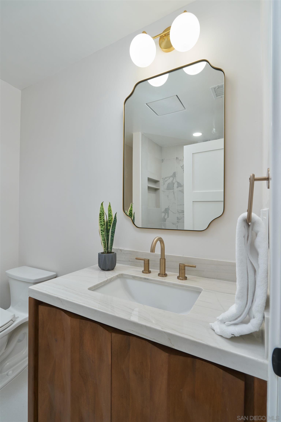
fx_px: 193
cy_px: 211
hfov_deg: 72.1
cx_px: 140
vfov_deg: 95.0
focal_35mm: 16
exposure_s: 1/80
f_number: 8
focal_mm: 16.5
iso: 400
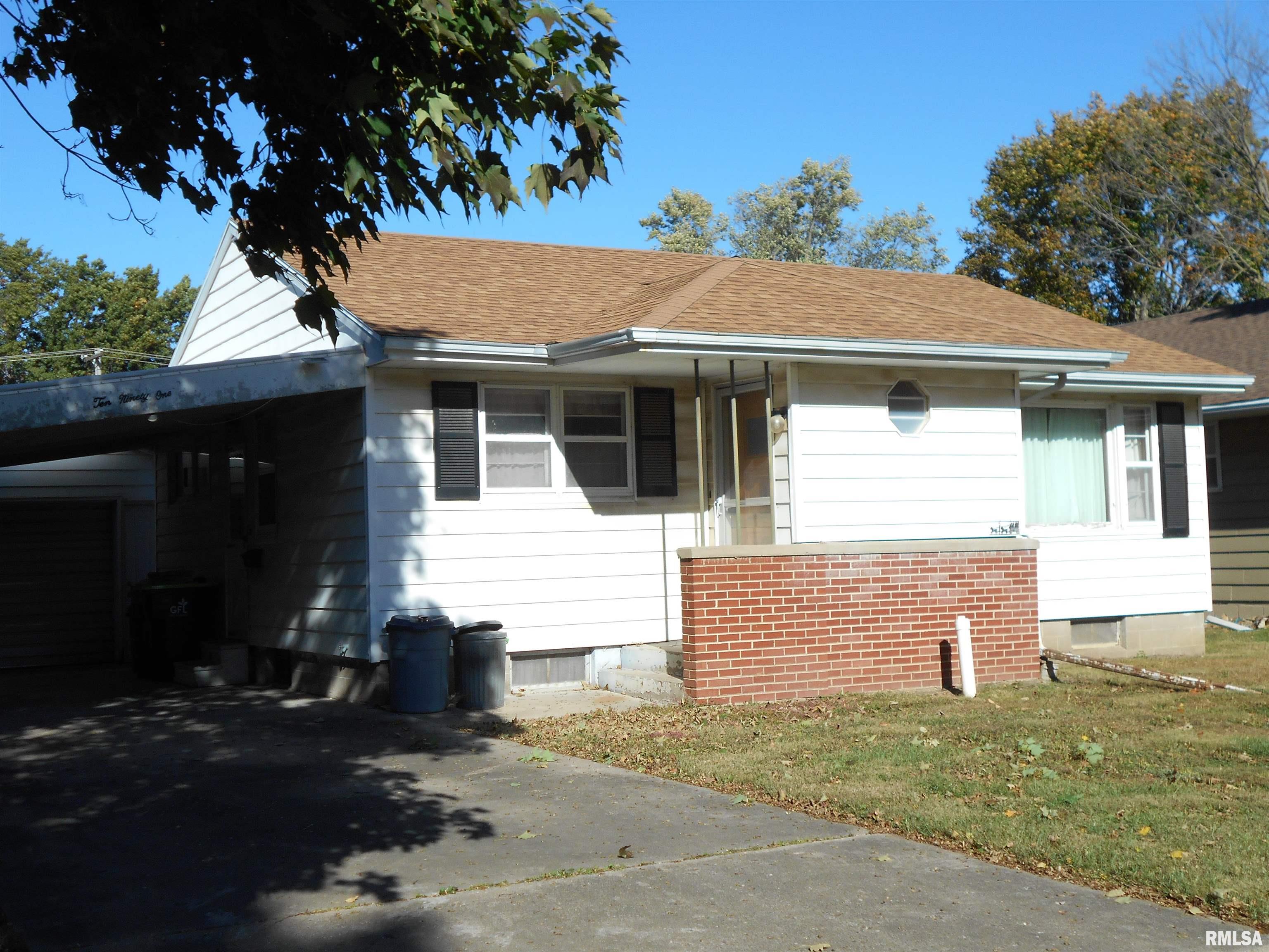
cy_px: 476
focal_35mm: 43
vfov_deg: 33.6
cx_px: 634
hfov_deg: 43.9
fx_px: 1576
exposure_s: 1/800
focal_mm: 7.7
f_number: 4.2
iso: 80
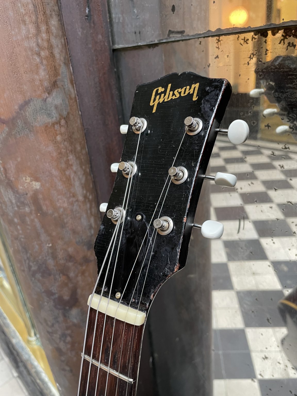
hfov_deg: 53.1
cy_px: 198
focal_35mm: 26
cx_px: 148
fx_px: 297
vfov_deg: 67.3
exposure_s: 1/50
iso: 200
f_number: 1.6
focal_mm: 4.2
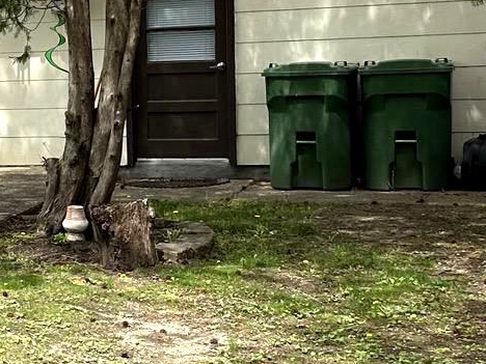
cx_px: -501
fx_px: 1474
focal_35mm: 105
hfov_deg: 15.0
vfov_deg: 14.1
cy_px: 143
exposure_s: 1/1988
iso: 80
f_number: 1.78
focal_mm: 6.86
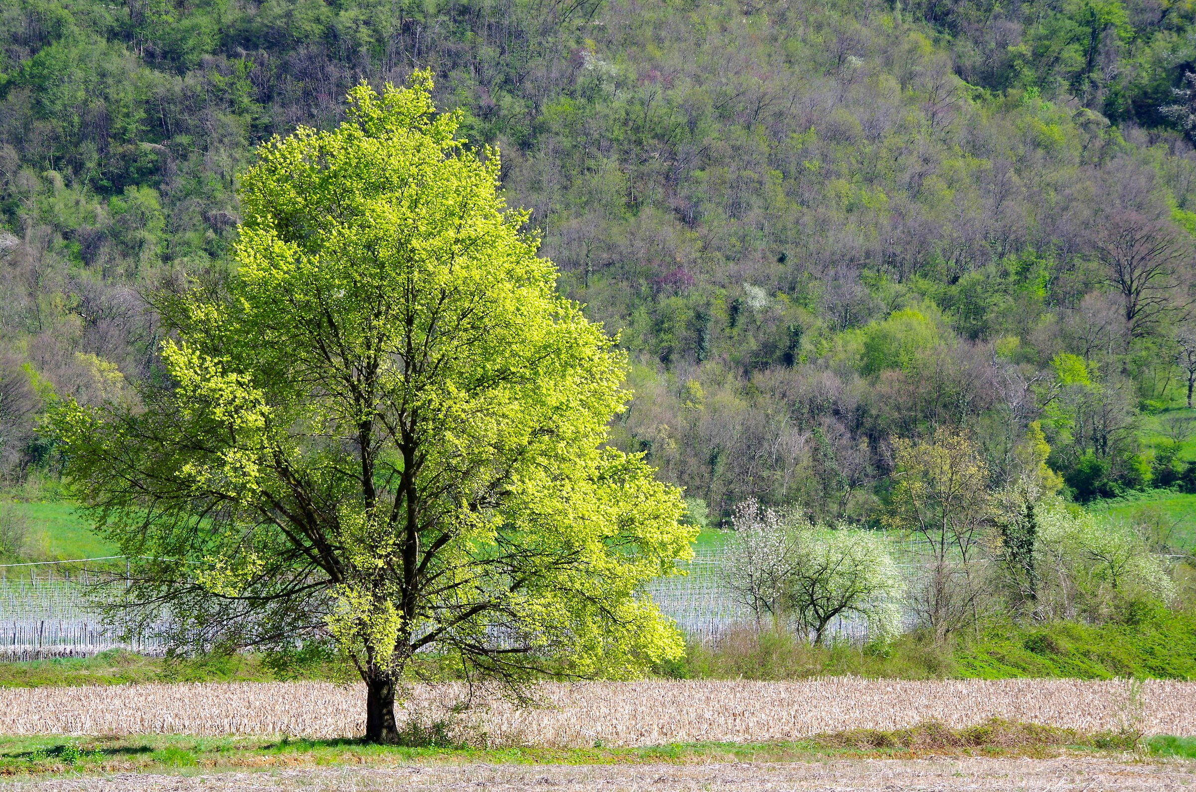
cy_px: 396
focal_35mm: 180
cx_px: 598
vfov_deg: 7.6
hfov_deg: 11.4
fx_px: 5968
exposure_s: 1/50
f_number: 14
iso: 100
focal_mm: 120
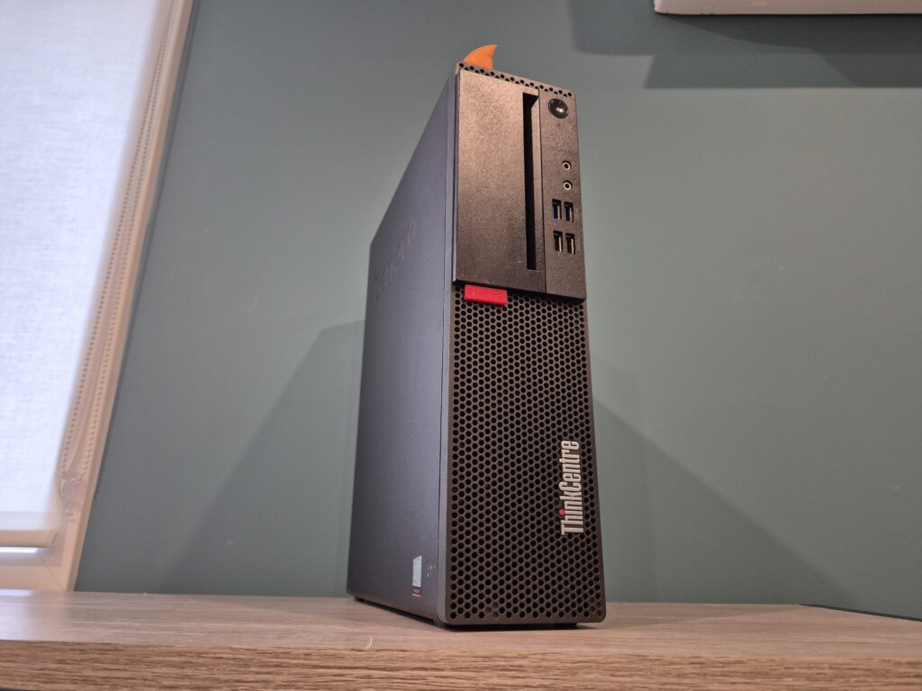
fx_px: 613
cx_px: 461
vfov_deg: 58.9
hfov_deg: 73.9
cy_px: 346
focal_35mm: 23
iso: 320
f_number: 1.8
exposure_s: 1/100
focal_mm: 5.4
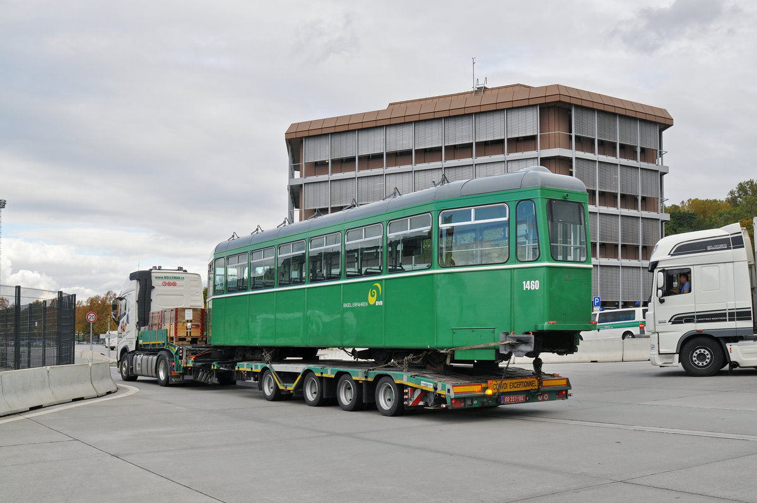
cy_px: 252
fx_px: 756
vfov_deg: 36.8
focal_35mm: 36
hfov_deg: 53.2
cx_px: 378
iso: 400
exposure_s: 1/640
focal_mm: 24
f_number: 8
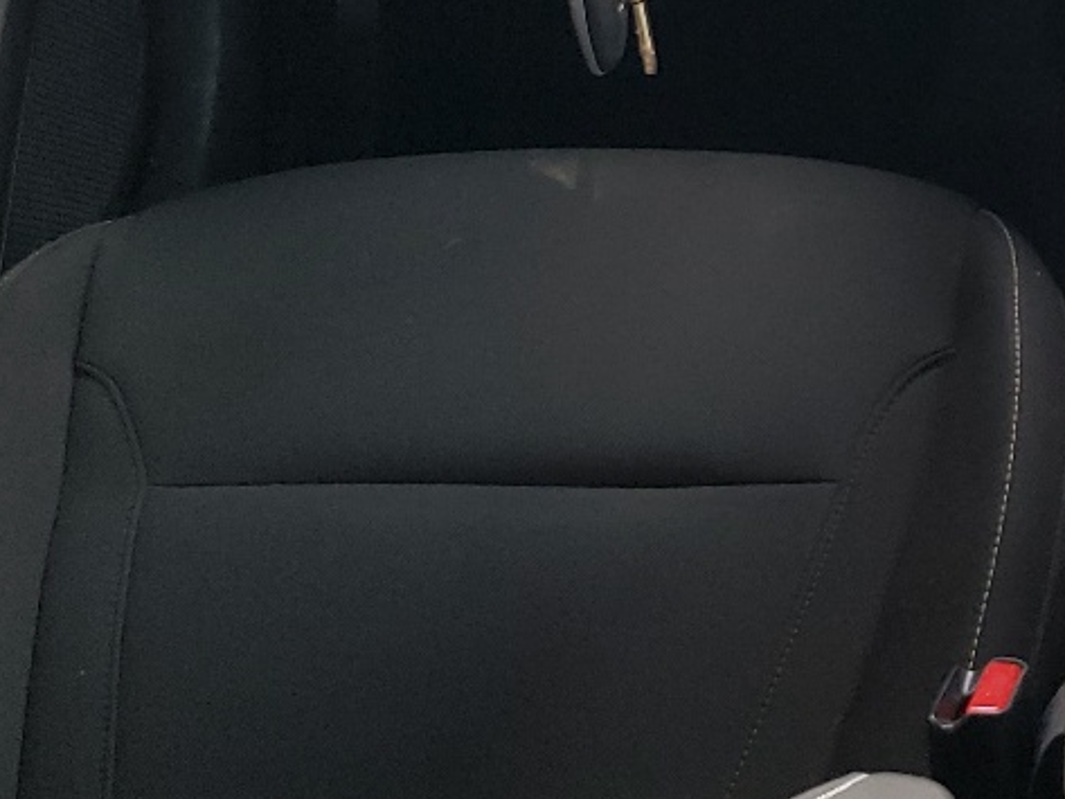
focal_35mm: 88
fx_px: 2708
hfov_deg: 21.1
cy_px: 151
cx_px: 1171
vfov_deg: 16.7
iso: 81
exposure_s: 1/120
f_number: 1.5
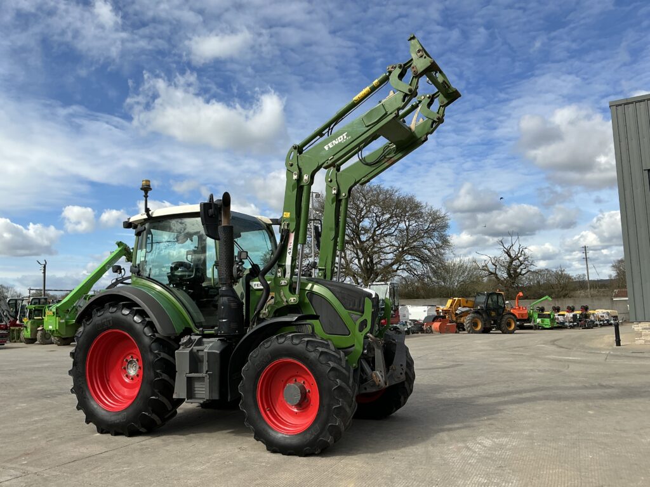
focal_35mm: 28
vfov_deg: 49.7
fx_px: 526
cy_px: 244
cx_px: 325
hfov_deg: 63.4
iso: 25
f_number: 1.8
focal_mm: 3
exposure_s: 1/2141
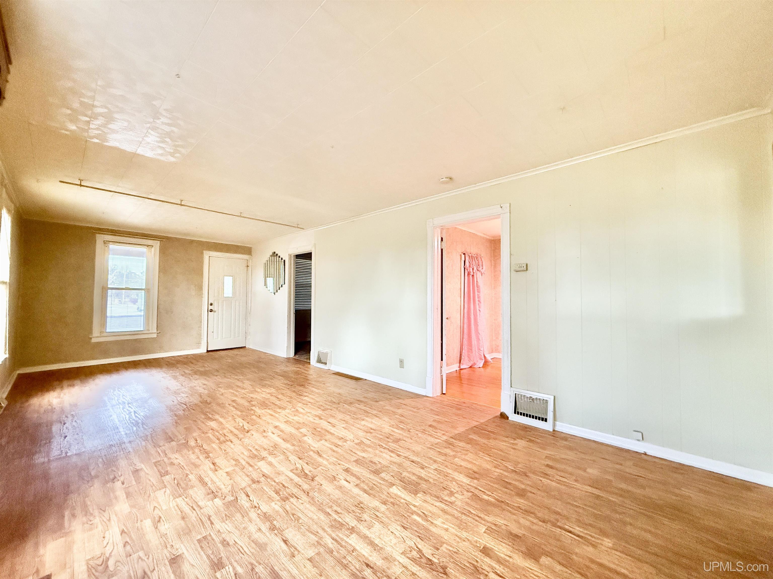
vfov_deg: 85.7
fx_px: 313
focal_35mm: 14
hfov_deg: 102.1
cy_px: 290
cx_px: 386
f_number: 2.2
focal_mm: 2.22
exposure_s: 1/60
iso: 1250
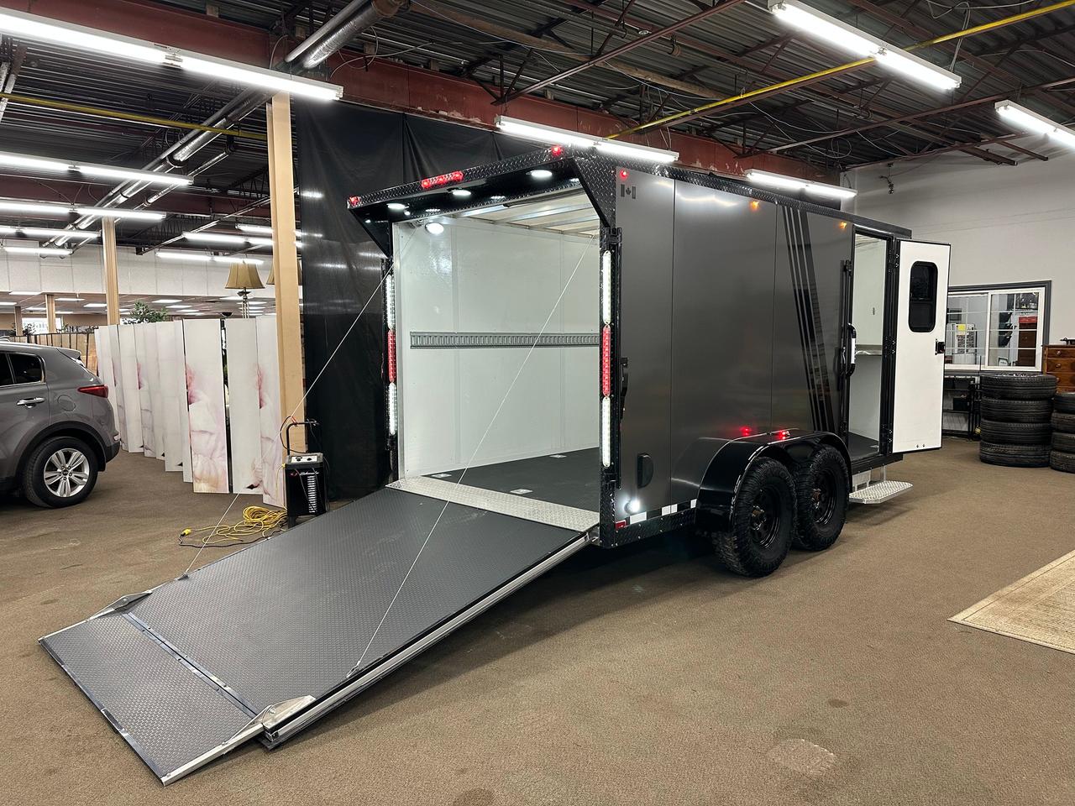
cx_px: 538
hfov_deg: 71.6
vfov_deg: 56.8
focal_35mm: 24
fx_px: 745
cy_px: 403
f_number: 1.78
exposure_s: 1/60
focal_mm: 6.86
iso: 160
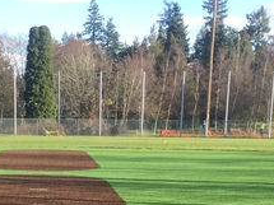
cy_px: 248
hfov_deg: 24.2
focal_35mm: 80
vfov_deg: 17.5
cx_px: 76
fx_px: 633
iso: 25
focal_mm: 3.3
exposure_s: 1/273
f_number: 2.4
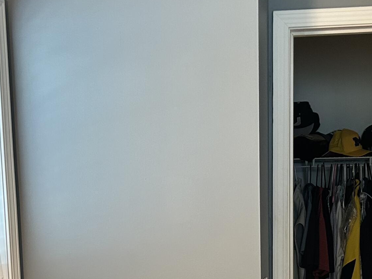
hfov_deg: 28.0
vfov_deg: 20.2
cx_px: 244
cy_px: 319
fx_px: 742
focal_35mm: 69
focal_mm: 5.7
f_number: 1.5
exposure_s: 1/60
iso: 250
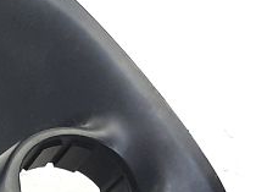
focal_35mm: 143
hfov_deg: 10.9
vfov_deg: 10.3
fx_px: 1056
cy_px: 180
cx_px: -418
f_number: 2
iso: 125
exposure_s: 1/50
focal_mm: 4.6
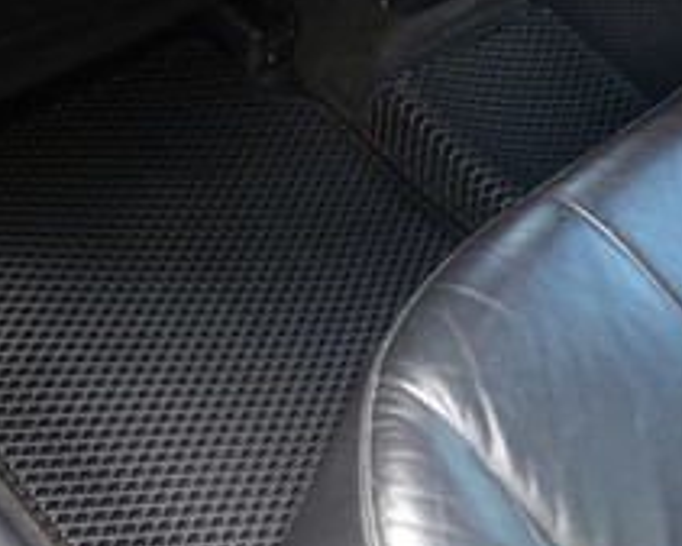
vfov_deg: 27.2
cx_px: 249
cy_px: 268
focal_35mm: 56
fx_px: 1131
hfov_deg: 33.4
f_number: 3.5
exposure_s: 1/30
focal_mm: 20
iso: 900
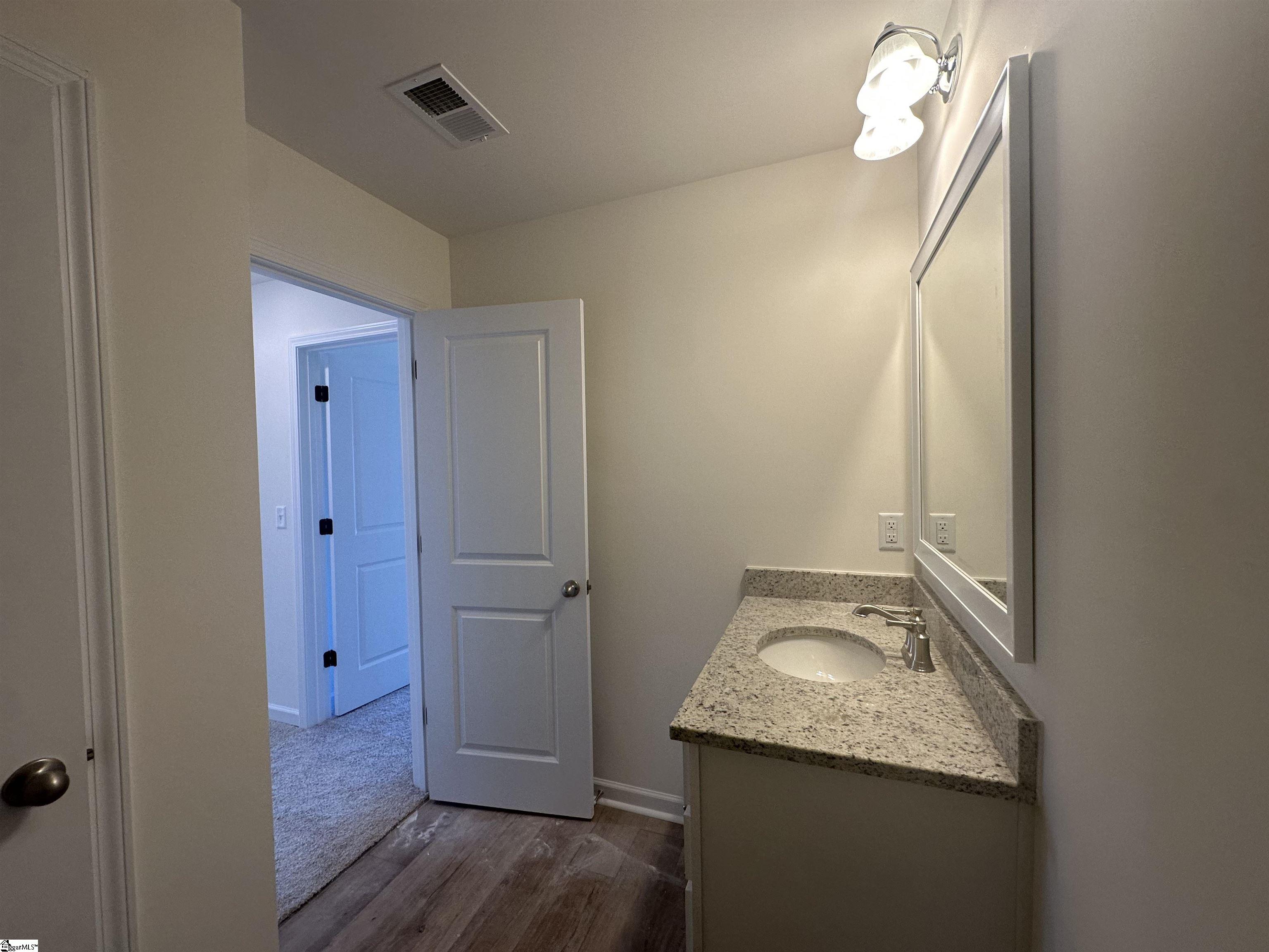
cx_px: 634
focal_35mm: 14
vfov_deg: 85.7
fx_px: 513
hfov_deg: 102.1
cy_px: 476
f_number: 2.2
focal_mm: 2.22
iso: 125
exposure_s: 1/120
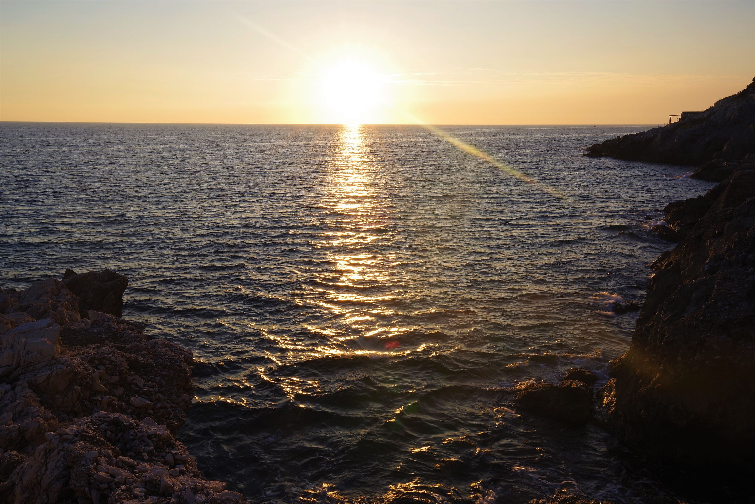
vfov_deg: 43.6
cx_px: 378
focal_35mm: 30
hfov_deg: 61.9
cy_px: 252
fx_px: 629
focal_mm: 30
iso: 100
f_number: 22
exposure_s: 1/20
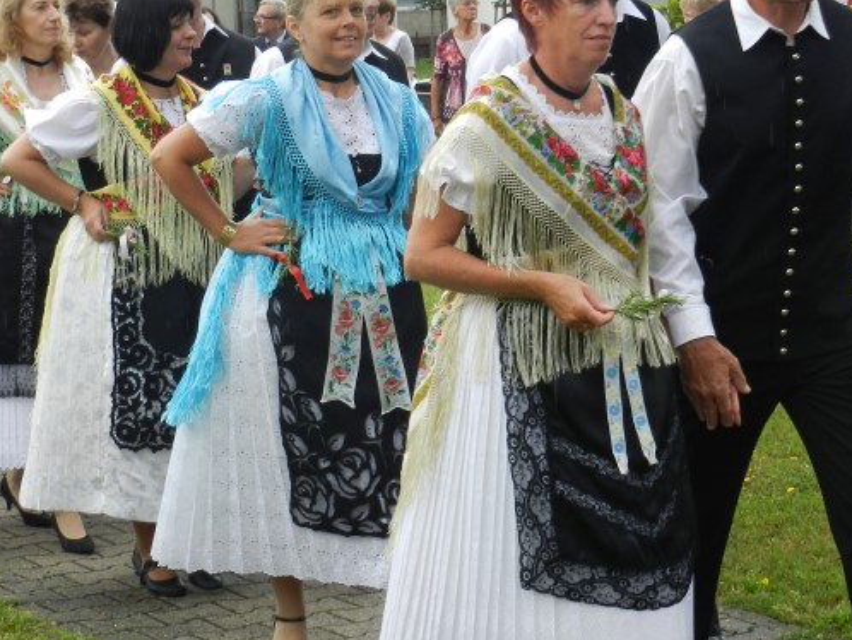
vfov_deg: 12.1
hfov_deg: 16.1
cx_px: 506
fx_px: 3004
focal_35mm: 122
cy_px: 185
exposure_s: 1/200
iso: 160
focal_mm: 13.5
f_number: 4.8
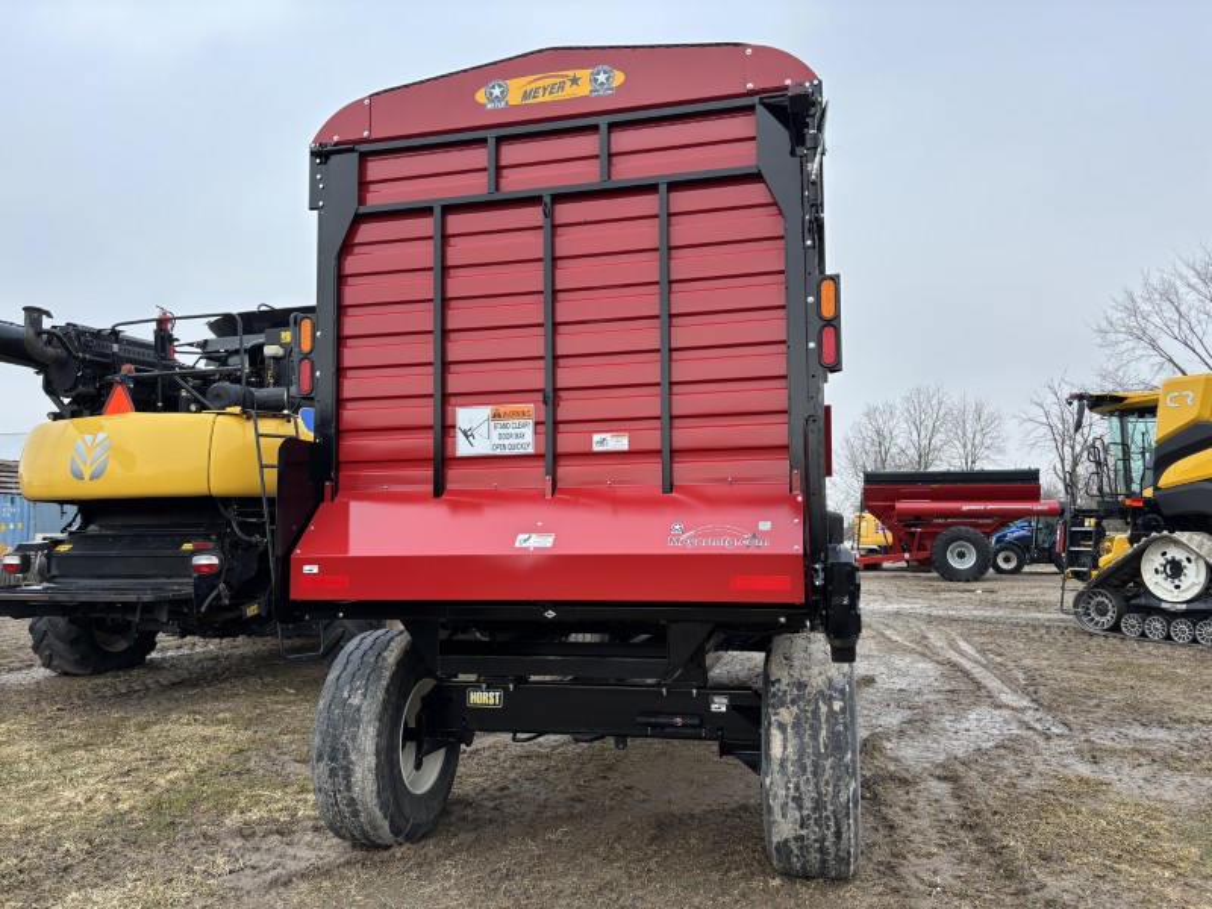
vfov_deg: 53.1
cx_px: 606
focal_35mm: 26
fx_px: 910
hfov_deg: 67.3
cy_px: 454
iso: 50
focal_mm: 5.96
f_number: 1.6
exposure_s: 1/1126
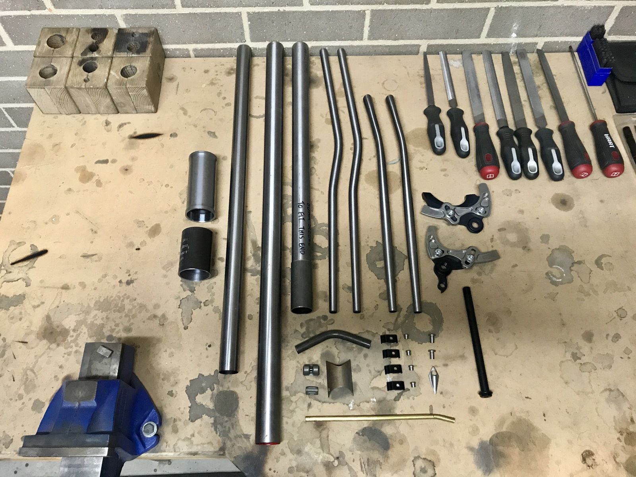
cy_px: 238
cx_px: 318
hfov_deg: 63.4
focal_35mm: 28
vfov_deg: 49.7
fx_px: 514
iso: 100
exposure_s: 1/14
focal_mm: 3.99
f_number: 1.8
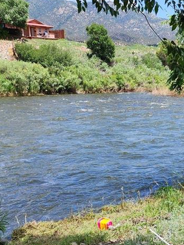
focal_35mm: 60
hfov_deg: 23.9
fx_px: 425
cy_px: 220
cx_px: 154
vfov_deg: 30.8
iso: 12
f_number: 1.8
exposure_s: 1/547
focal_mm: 6.4
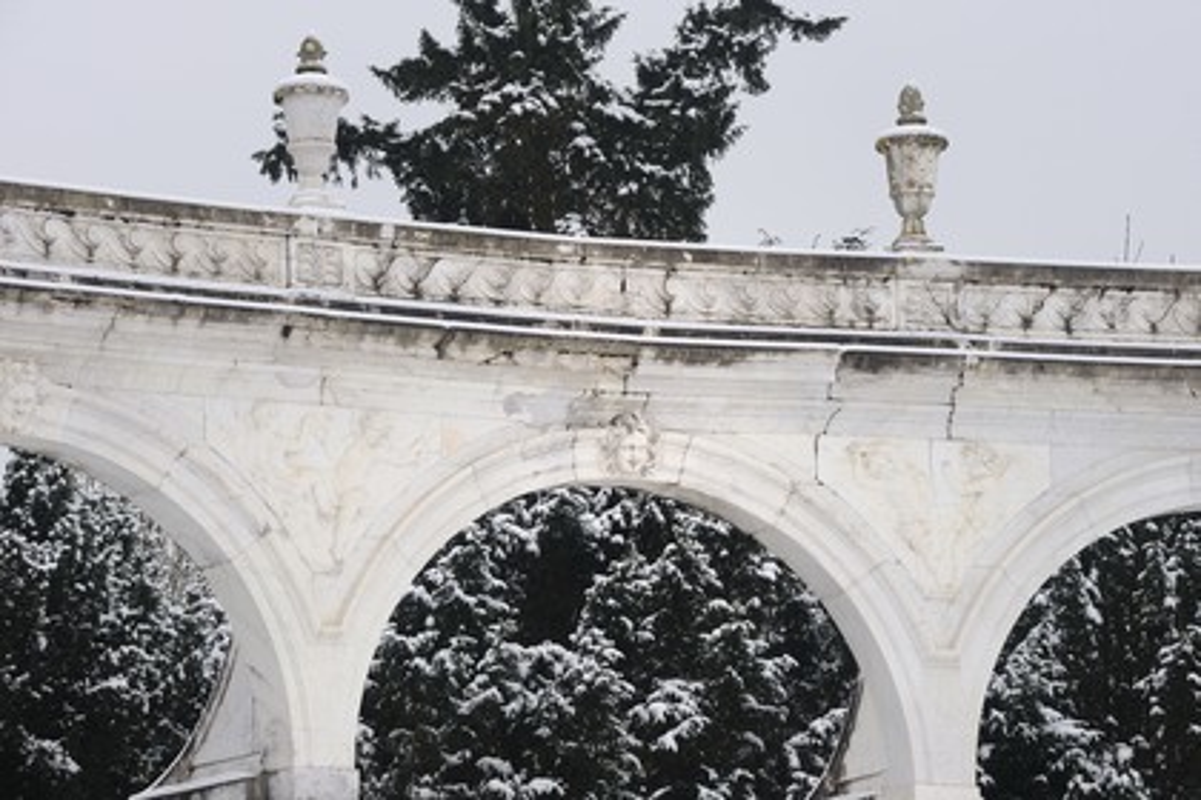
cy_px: 400
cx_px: 600
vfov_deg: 7.2
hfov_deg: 10.8
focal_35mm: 190
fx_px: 6338
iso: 400
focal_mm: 190
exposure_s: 1/100
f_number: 10
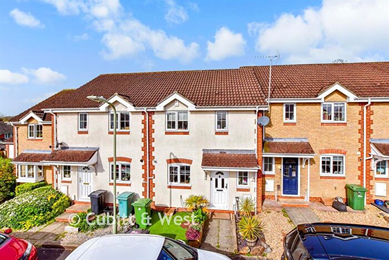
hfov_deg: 100.4
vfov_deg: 77.4
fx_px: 162
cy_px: 130
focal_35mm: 15
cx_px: 194
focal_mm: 10
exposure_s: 1/1250
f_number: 8
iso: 400
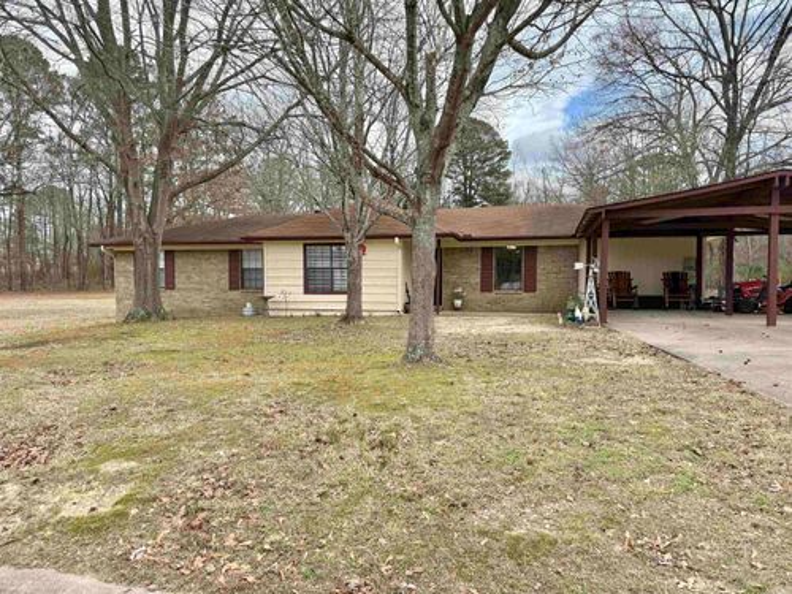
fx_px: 549
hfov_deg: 71.6
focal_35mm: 24
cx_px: 396
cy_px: 297
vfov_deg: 56.8
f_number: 1.78
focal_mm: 6.76
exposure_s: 1/2907
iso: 100
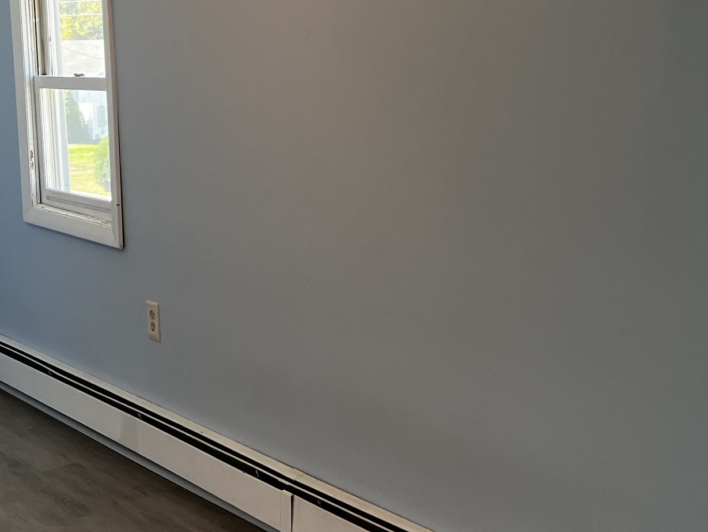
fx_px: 1330
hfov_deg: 29.7
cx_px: 261
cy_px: 159
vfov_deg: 22.5
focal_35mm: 65
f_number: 1.5
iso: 100
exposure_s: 1/120
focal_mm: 5.7
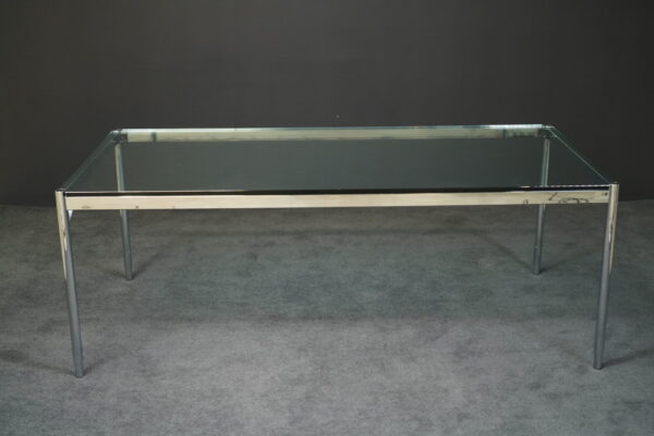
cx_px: 327
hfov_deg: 41.9
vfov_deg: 28.6
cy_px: 218
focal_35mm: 47
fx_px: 854
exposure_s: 1/100
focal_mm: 47
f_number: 6.3
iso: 5000
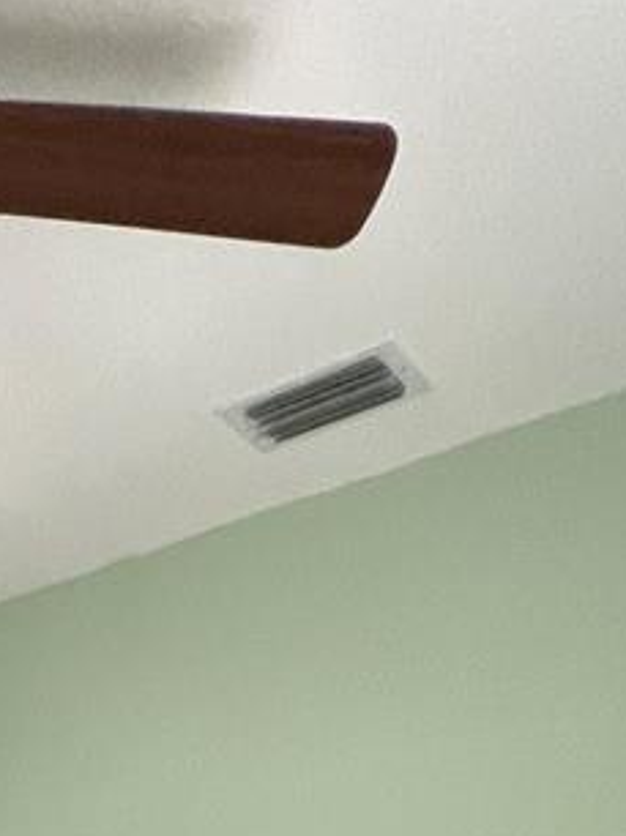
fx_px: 1231
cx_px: -183
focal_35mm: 51
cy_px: 1568
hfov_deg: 24.8
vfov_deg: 21.1
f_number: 1.8
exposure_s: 1/99
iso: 160
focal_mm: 1.57
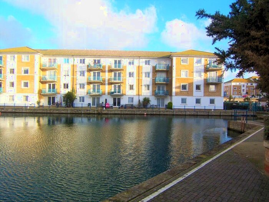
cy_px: 101
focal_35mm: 23
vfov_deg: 58.9
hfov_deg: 73.9
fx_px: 179
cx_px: 134
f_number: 2.8
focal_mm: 3.8
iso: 64
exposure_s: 1/320
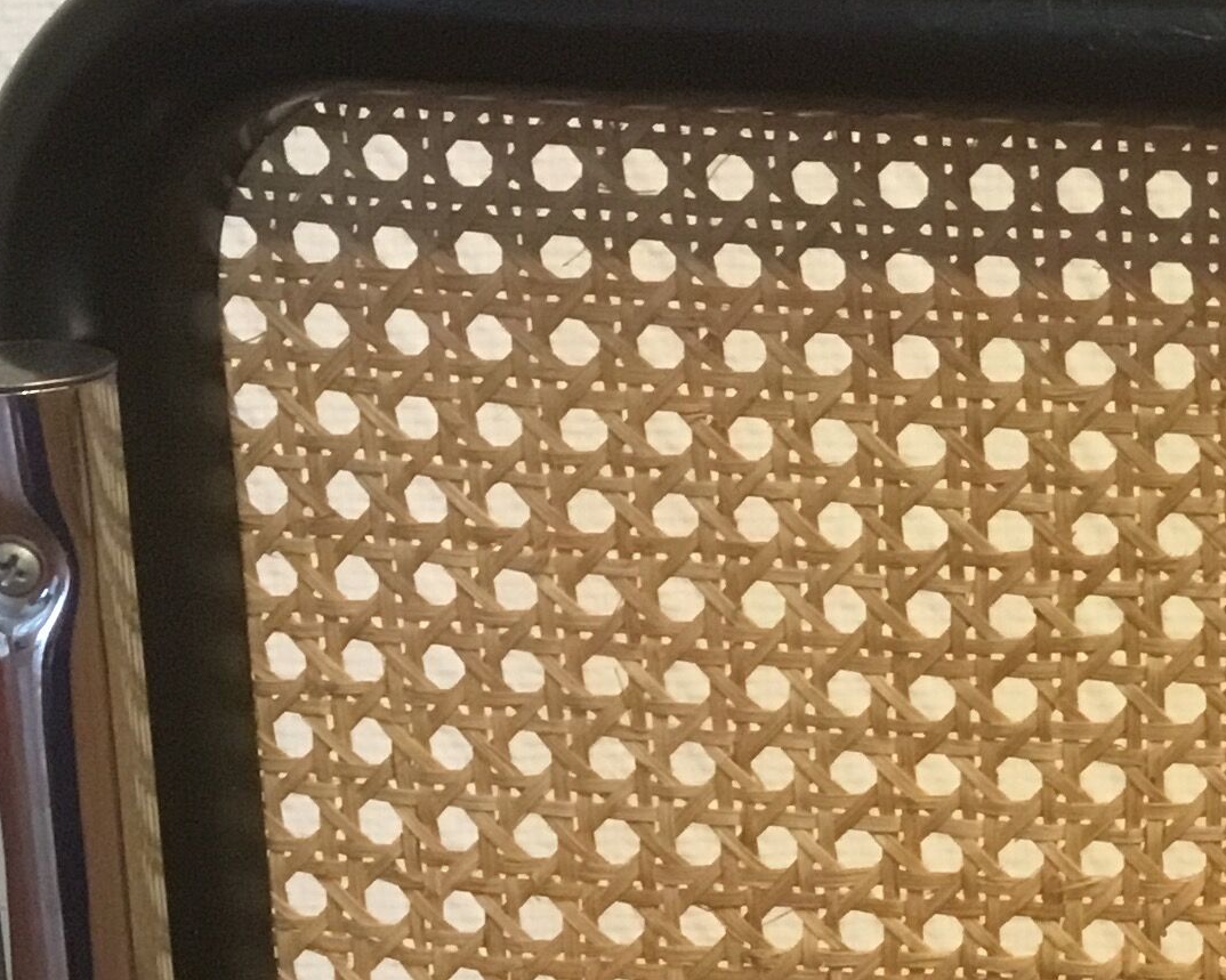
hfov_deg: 19.4
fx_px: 3338
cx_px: 1535
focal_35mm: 92
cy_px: 552
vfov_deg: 16.7
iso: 250
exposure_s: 1/33
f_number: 2.4
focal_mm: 3.3
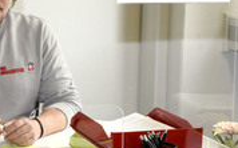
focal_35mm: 119
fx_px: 771
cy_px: 68
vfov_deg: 11.0
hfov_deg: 16.8
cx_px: -43
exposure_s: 1/125
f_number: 6.3
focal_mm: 46
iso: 800
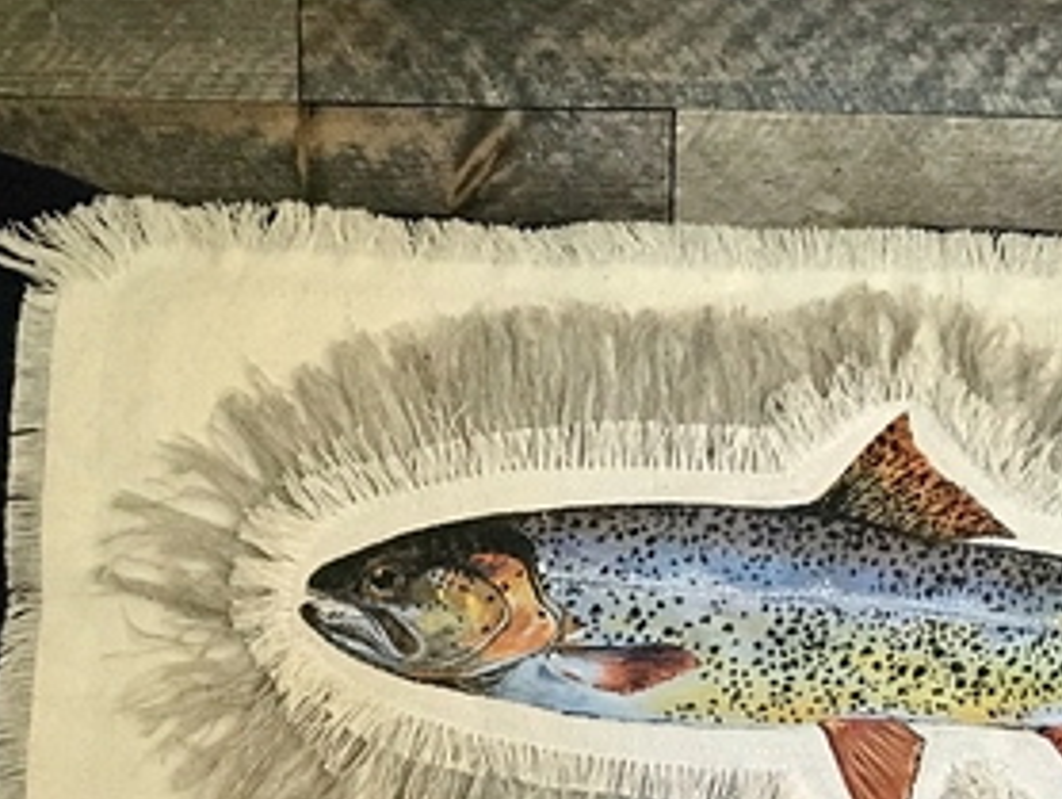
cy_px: 742
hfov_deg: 15.9
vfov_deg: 12.0
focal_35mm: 123
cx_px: 829
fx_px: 3777
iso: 640
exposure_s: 1/60
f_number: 2.8
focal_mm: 6.6
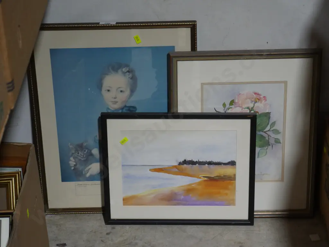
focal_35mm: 84
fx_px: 799
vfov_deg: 17.6
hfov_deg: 23.3
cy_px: 124
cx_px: 164
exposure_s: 1/100
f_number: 5.6
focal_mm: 42
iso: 1000
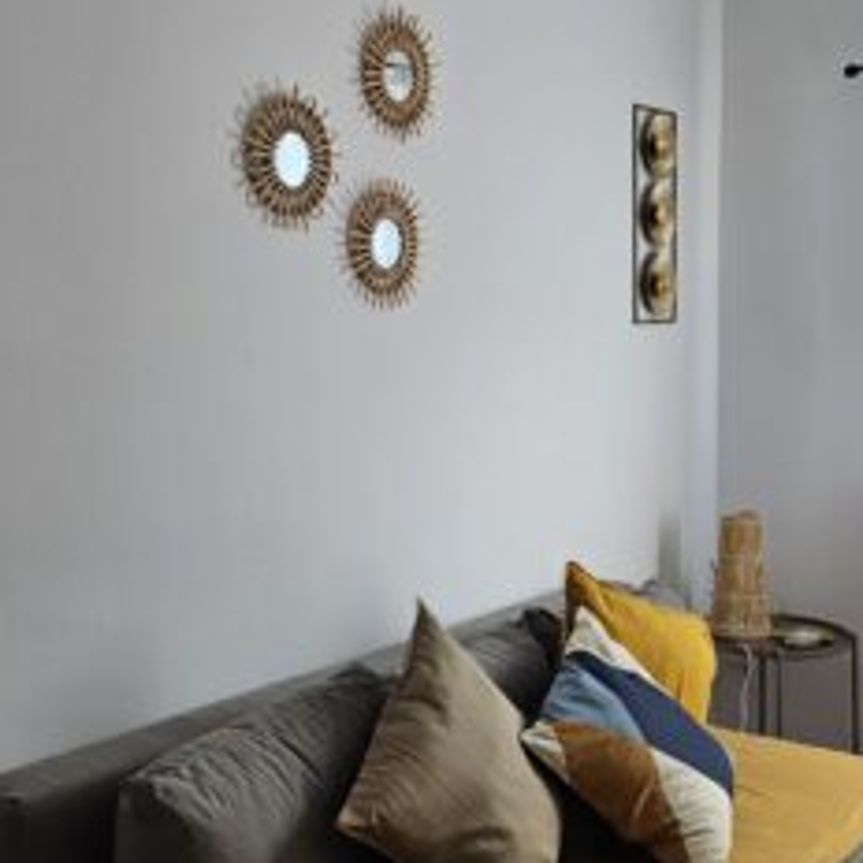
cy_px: 424
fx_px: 987
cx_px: 387
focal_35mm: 35
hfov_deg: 47.1
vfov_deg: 47.2
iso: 50
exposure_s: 1/180
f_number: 1.8
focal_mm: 5.4
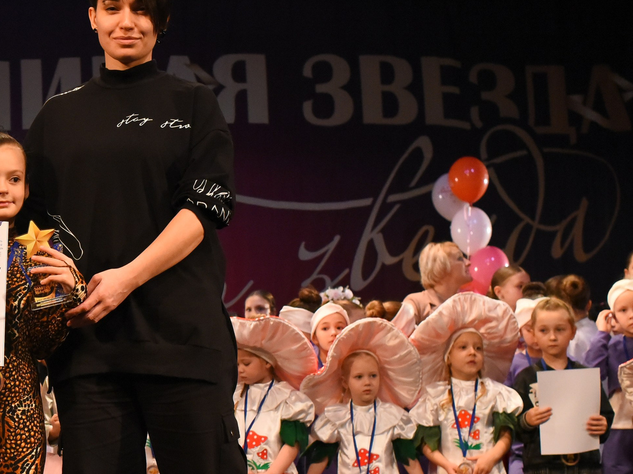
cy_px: 336
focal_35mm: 71
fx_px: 1298
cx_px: 33
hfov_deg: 26.3
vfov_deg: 20.6
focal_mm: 35
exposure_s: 1/320
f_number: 6.3
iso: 5000
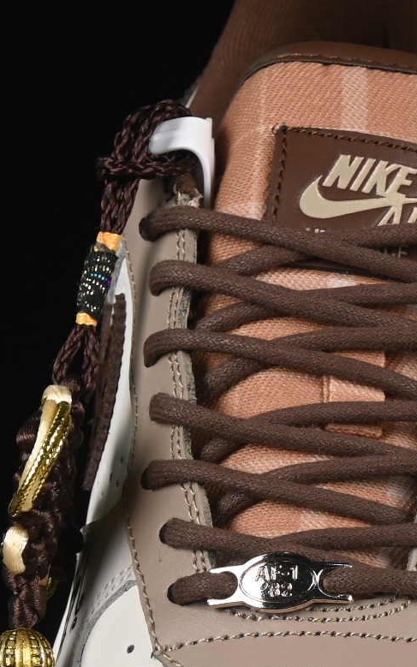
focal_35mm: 273
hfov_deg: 4.8
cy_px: 679
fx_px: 4963
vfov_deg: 7.7
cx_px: 587
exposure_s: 1/80
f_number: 8
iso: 160
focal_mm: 50
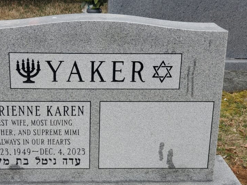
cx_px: 91
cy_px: 131
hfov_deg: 26.2
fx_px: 528
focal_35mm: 74
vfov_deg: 19.8
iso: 50
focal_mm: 6
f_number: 2.4
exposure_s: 1/212
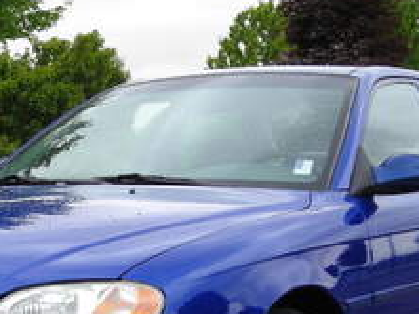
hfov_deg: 21.2
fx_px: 1114
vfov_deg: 16.0
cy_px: 245
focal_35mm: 92
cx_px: 140
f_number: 3.2
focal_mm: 6.3
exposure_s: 1/360
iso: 50
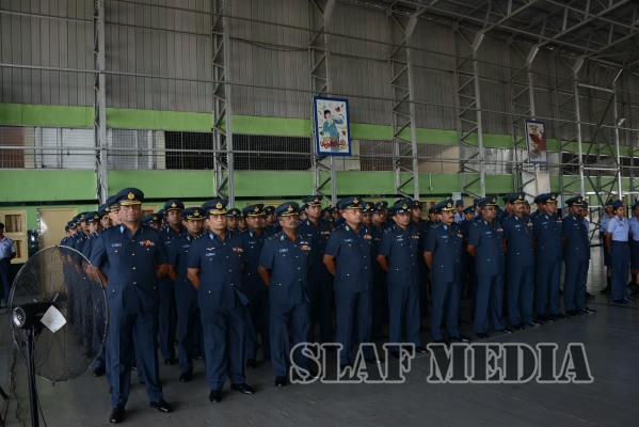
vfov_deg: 46.4
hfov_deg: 65.4
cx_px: 320
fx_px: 497
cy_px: 214
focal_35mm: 28
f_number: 8
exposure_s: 1/100
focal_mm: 28
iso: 800
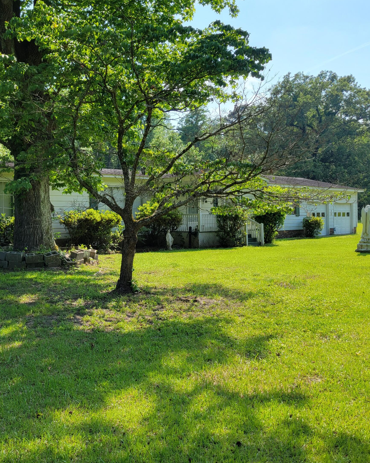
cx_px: 139
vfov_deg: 51.5
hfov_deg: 41.9
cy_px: 227
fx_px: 479
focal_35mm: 35
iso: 40
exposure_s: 1/1265
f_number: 1.8
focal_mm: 5.4
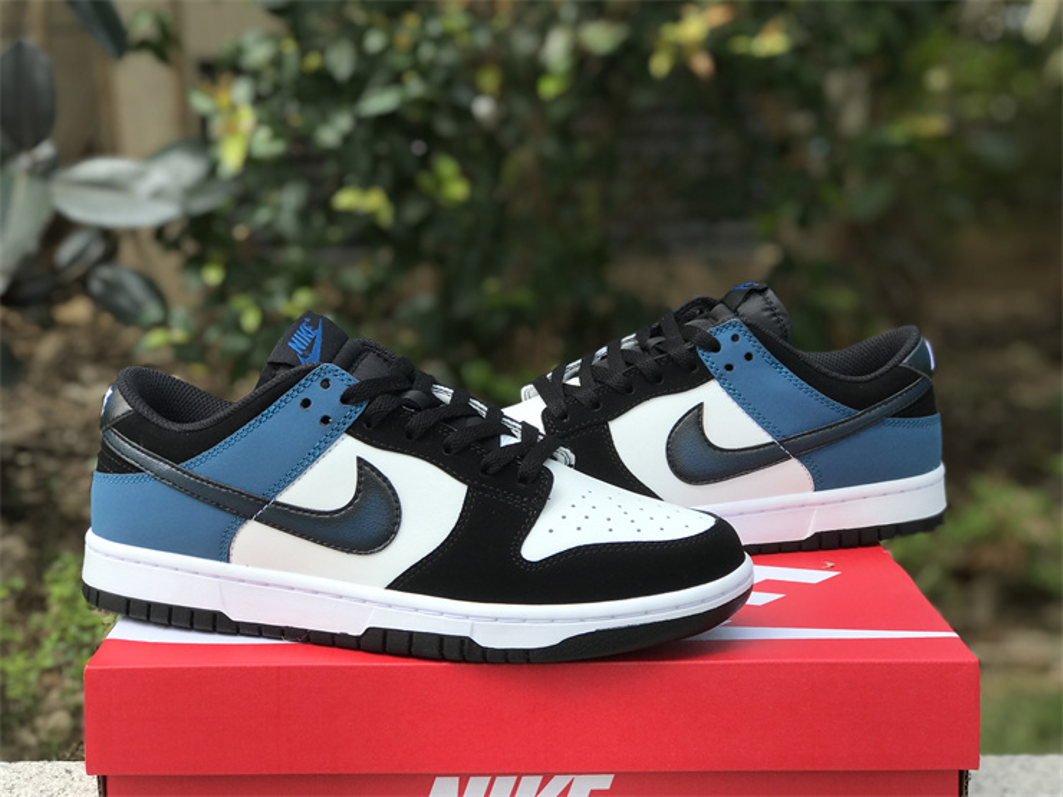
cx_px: 532
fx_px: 1750
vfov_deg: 25.7
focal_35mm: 57
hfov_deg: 33.8
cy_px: 398
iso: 20
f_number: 2.8
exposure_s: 1/151
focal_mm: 6.6
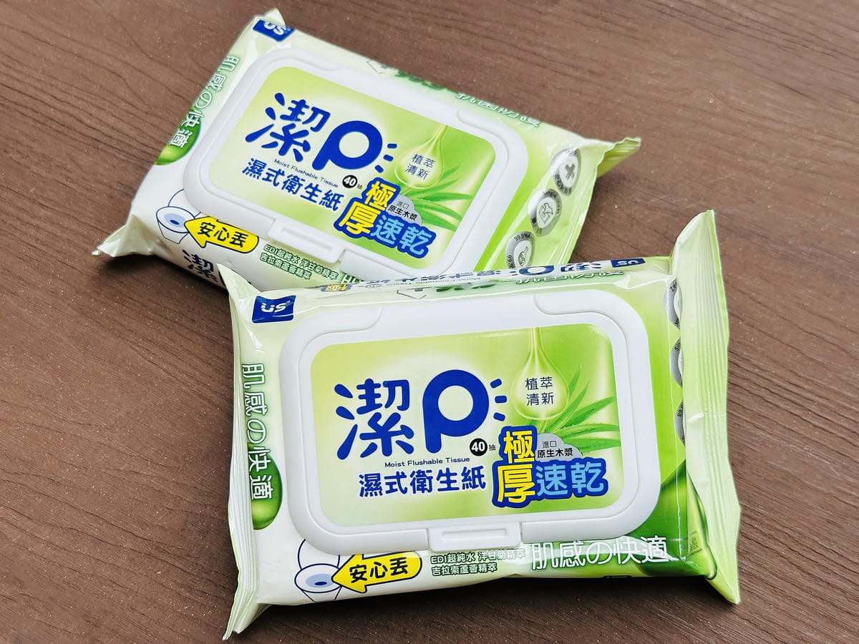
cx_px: 430
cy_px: 322
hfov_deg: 39.7
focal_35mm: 48
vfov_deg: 30.3
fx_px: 1191
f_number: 1.78
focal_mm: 6.86
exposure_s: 1/1815
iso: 64
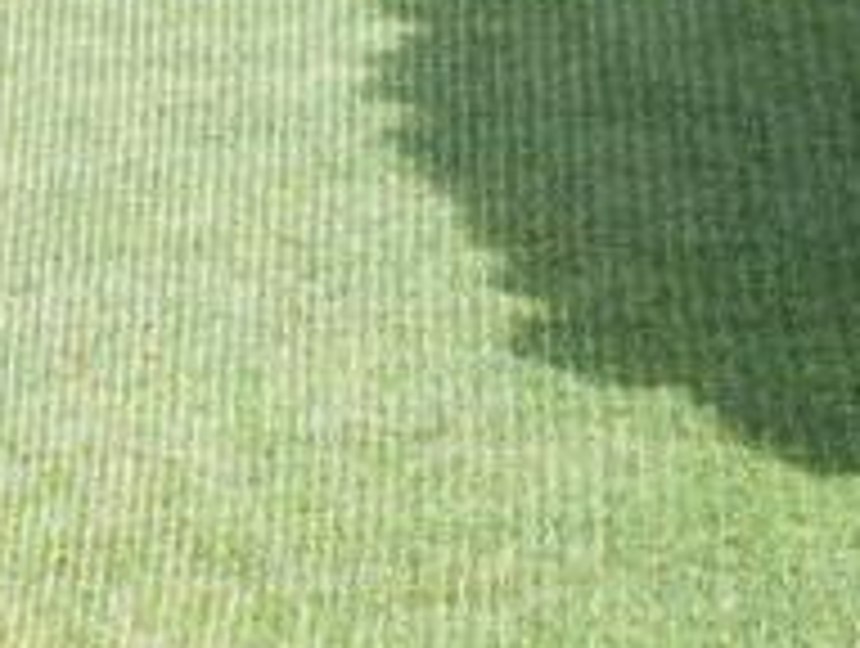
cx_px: 378
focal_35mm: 127
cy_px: 81
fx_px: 3161
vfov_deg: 11.6
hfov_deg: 15.5
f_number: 2.8
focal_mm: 6.3
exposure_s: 1/180
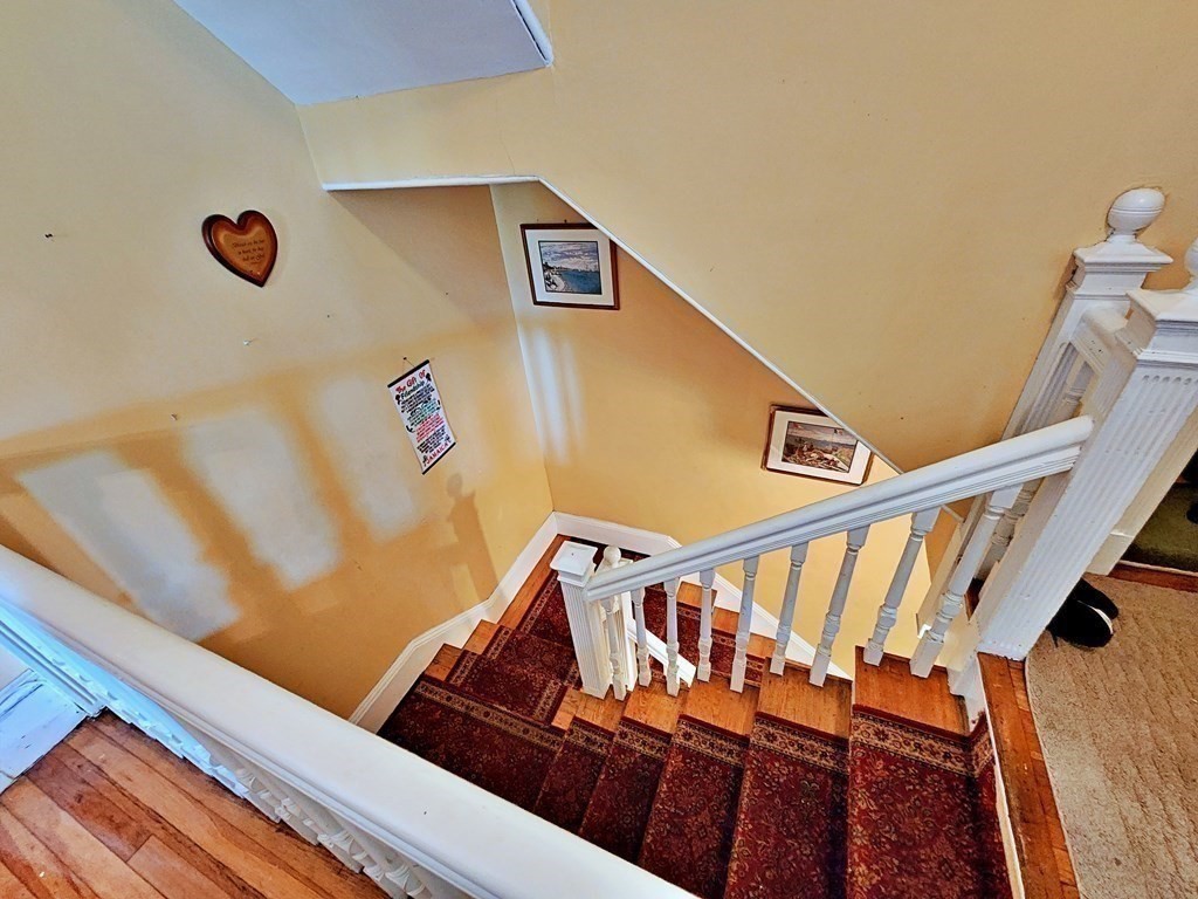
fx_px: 450
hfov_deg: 106.2
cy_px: 450
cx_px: 599
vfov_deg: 89.9
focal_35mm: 13
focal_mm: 2.2
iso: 640
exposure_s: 1/24
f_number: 2.2
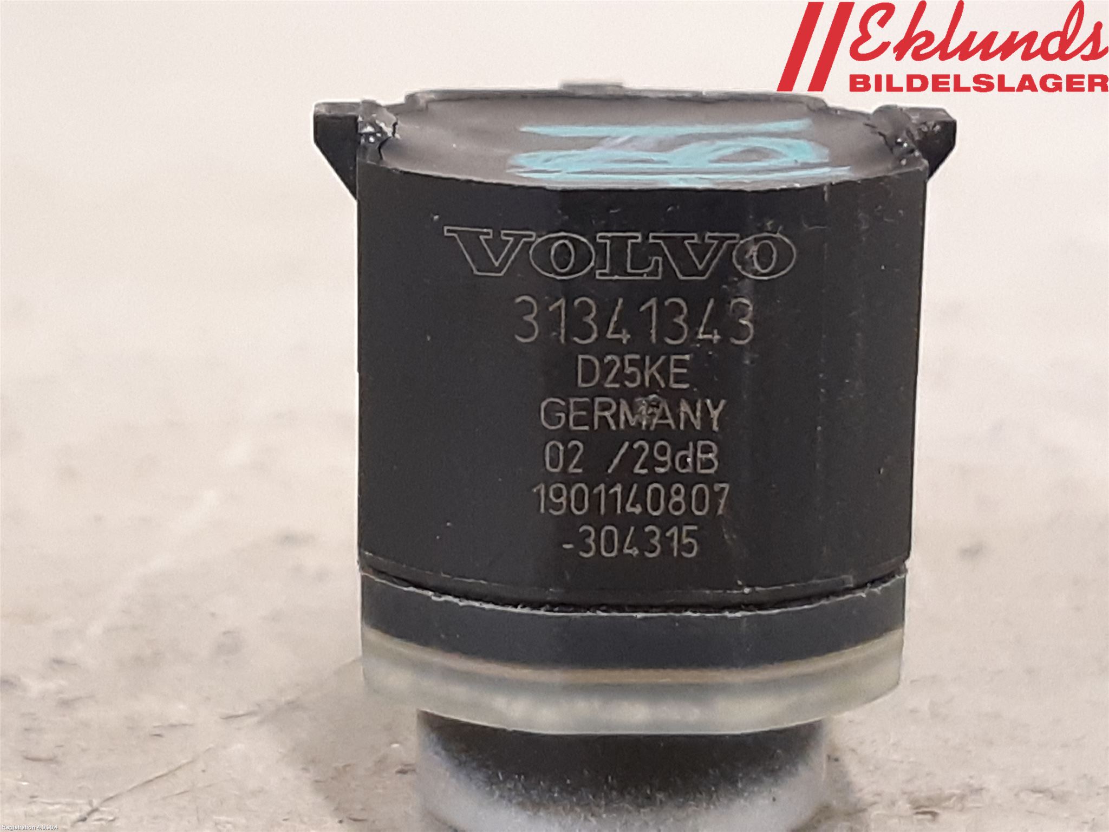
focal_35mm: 26
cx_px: 554
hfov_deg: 67.3
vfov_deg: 53.1
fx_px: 833
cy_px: 416
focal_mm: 3.93
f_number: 1.7
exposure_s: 1/33
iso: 200
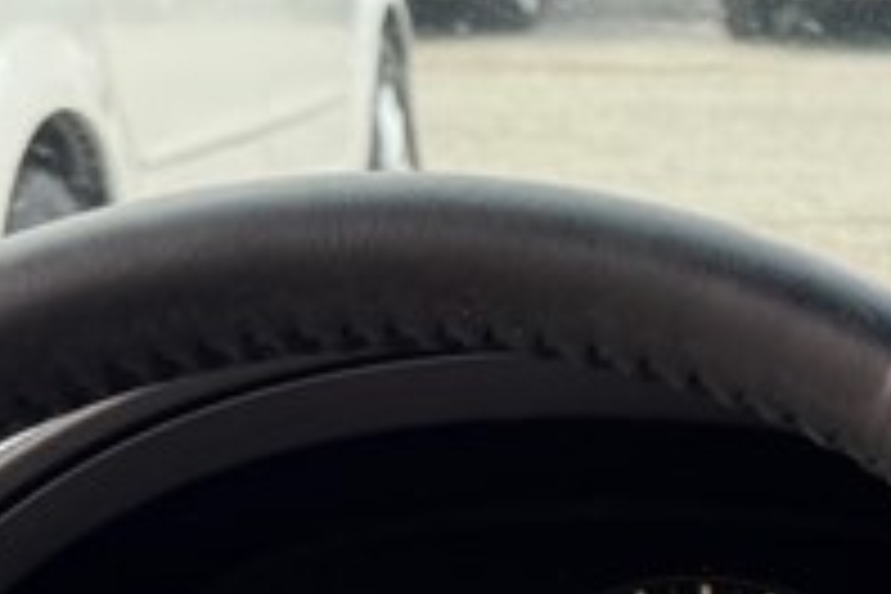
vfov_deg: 9.5
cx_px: 1422
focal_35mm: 129
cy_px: 1390
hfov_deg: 14.6
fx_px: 3193
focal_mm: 6.76
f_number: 1.78
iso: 100
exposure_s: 1/296
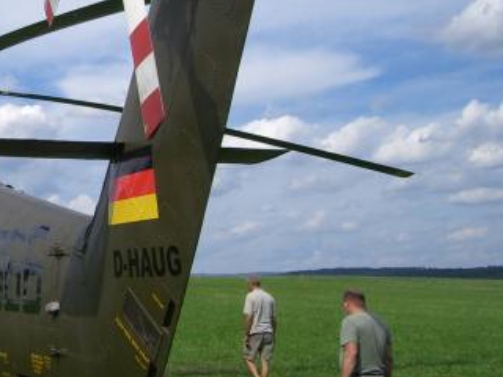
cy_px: 123
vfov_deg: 19.3
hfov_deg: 24.6
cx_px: 9
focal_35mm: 76
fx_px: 1104
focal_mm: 6.2
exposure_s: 1/1000
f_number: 4.3
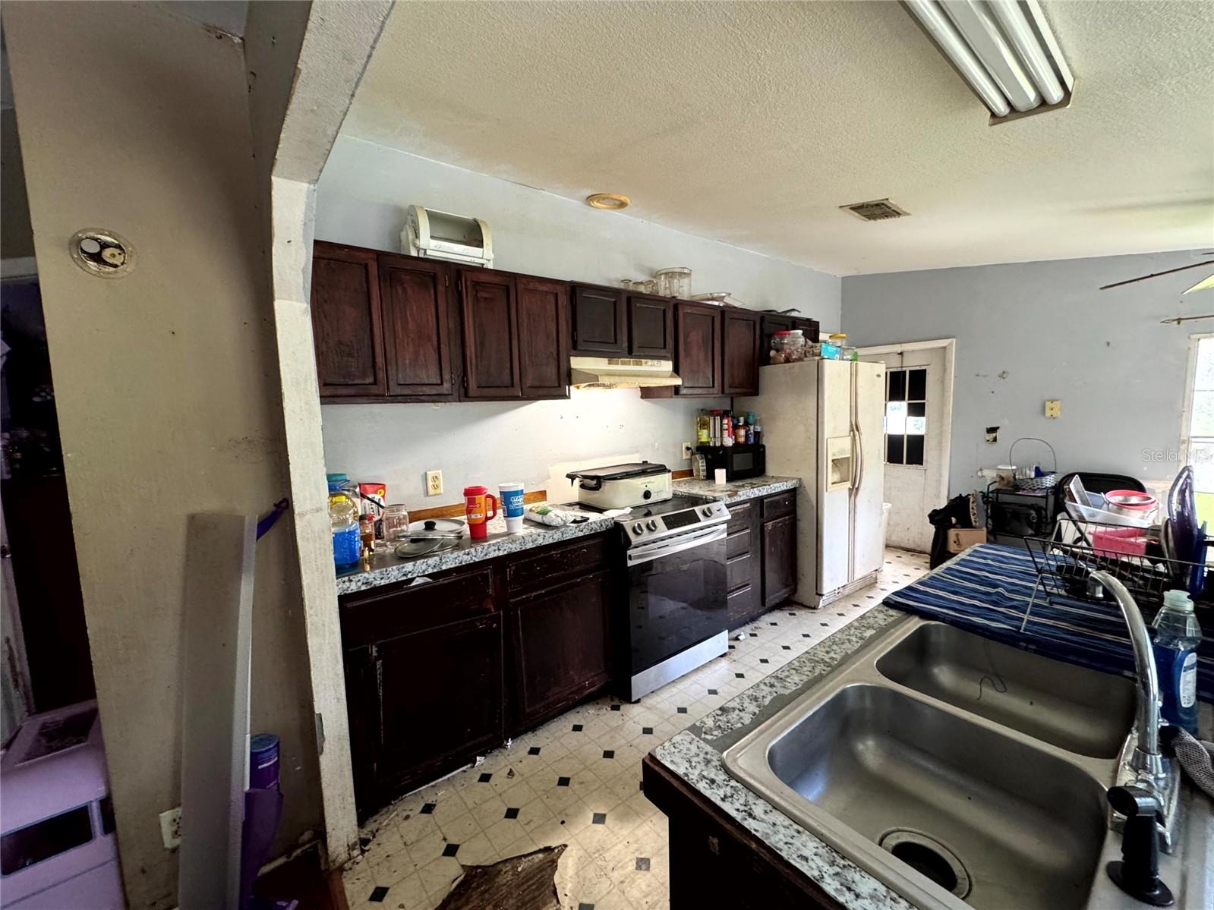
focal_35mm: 14
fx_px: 491
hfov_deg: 102.1
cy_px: 455
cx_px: 607
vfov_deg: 85.7
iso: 400
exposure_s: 1/60
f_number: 2.2
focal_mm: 2.22
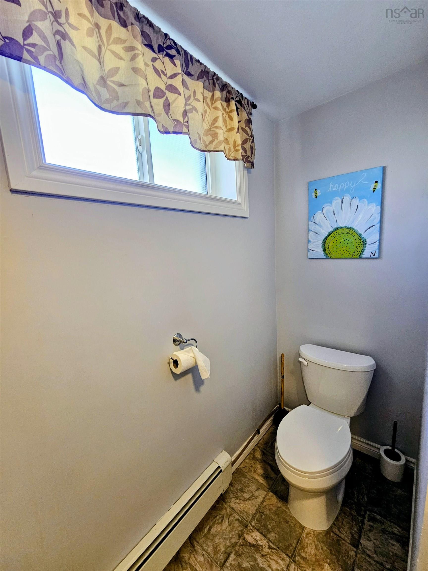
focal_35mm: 13
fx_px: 214
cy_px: 286
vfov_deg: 106.2
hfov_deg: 89.9
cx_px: 214
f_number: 2.2
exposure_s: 1/60
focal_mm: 2.2
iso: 250
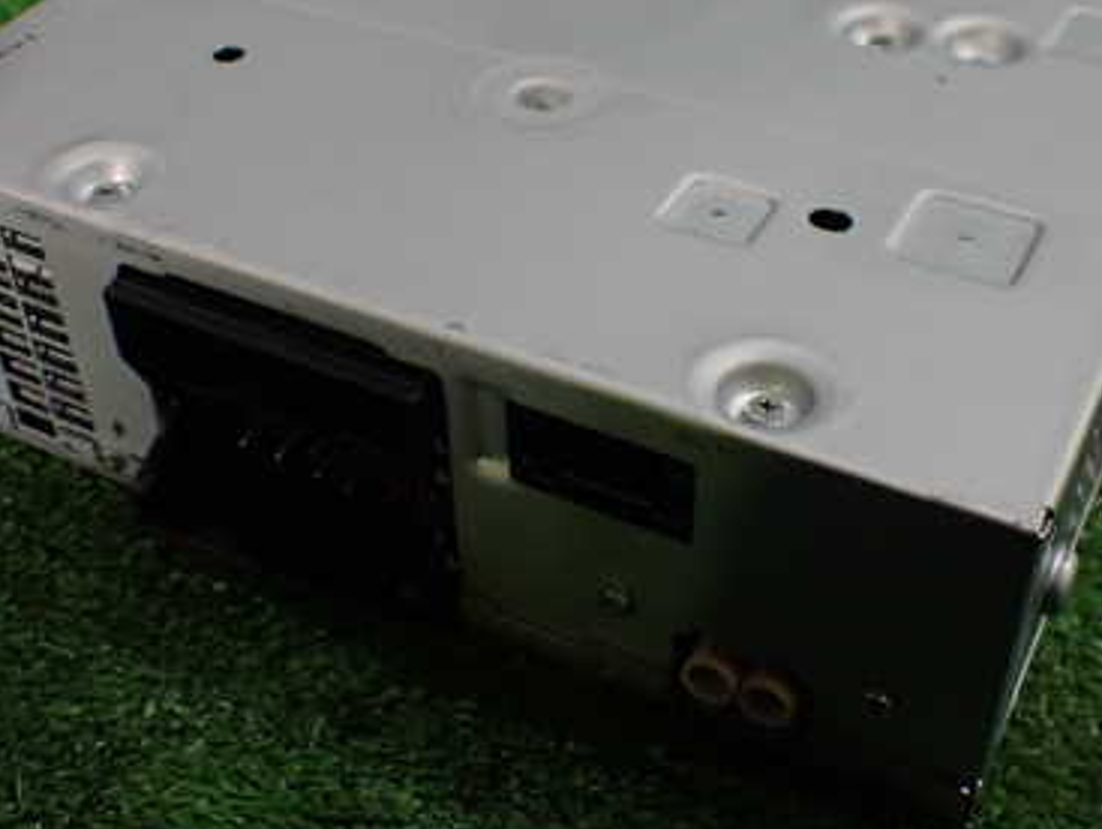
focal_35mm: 49
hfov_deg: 38.9
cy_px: 336
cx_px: 562
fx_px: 1561
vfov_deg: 29.7
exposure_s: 1/125
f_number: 2.3
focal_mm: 5.4
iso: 400
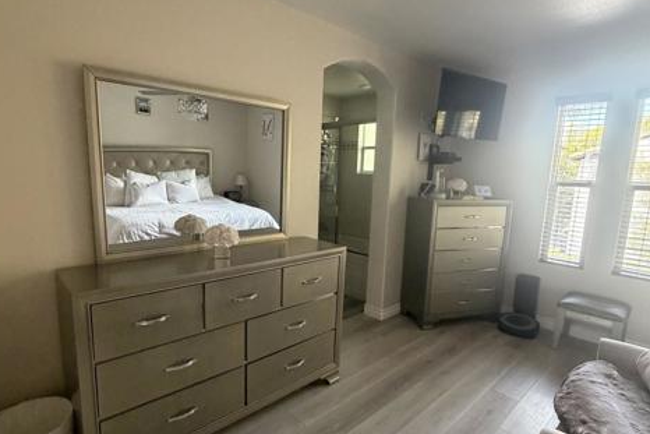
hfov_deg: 83.9
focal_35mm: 20
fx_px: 361
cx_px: 317
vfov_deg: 61.9
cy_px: 233
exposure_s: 1/60
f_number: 2.2
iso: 320
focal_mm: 2.22
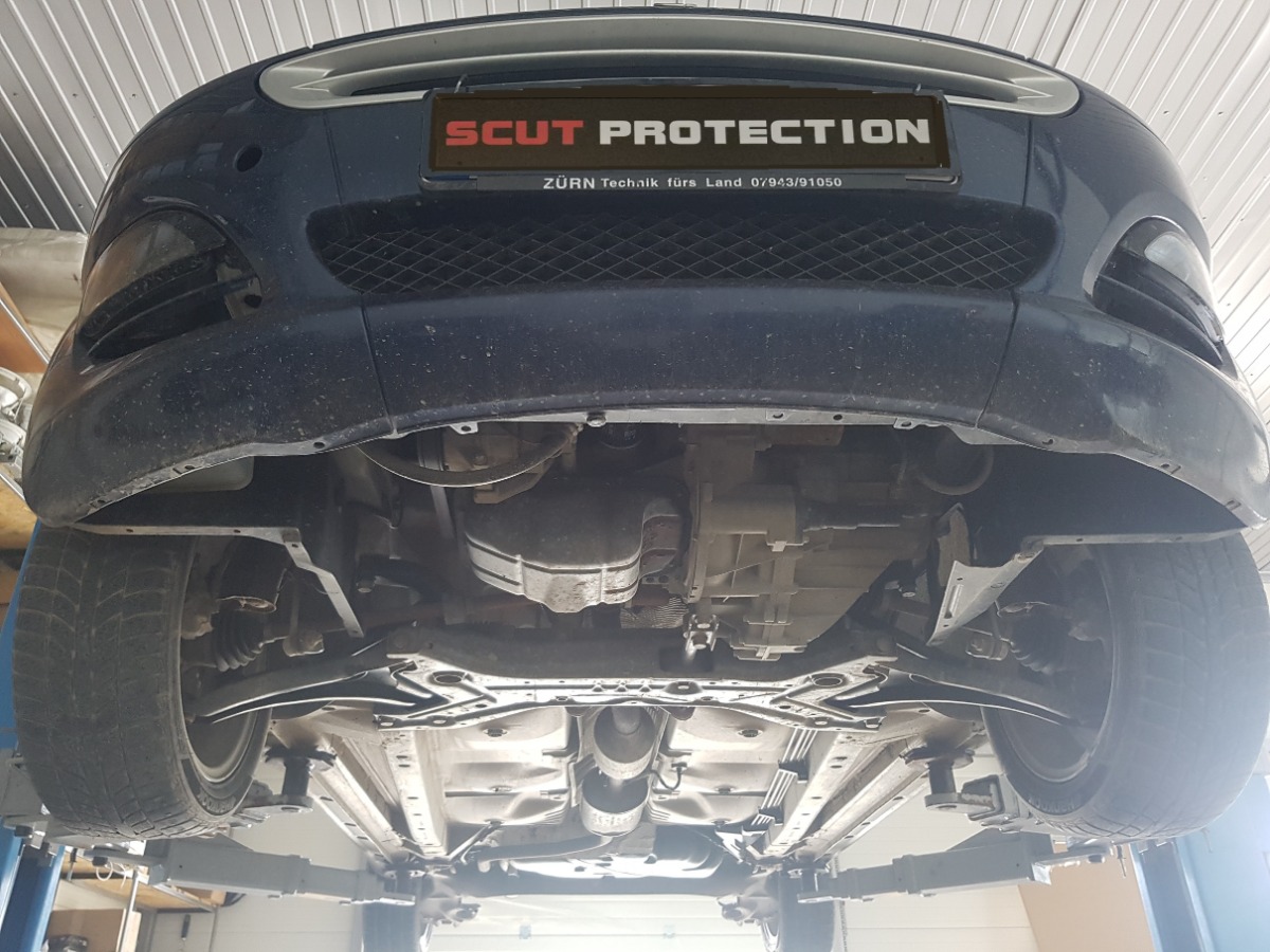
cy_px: 476
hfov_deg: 67.3
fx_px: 954
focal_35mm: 26
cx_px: 635
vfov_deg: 53.1
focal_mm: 4.2
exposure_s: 1/25
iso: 160
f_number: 1.7
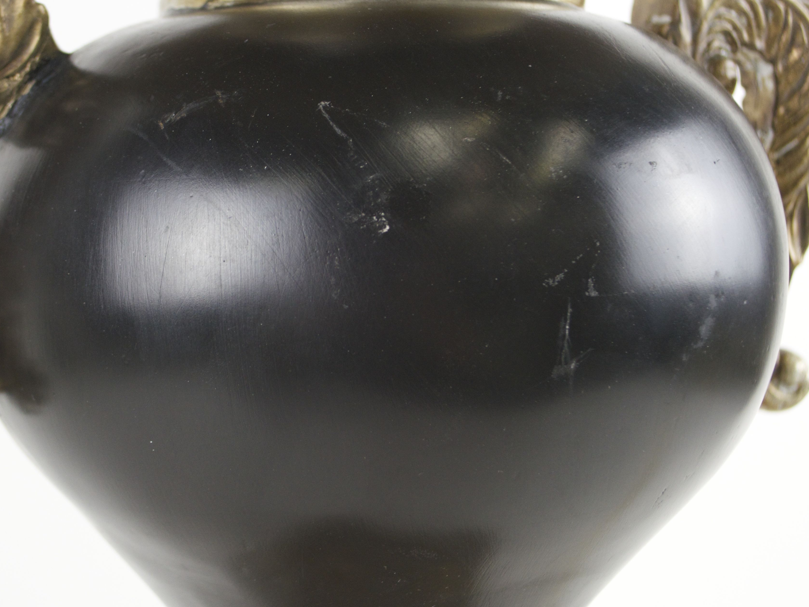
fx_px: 1683
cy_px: 258
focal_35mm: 72
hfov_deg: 27.0
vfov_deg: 20.4
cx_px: 327
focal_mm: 28
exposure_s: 1/50
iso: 400
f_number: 4.5
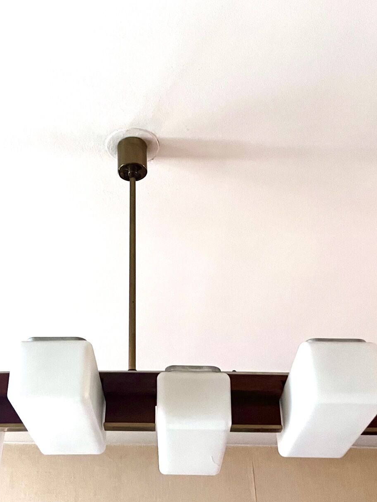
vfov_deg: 43.8
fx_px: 625
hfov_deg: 33.5
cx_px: 152
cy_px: 226
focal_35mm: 43
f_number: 1.6
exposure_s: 1/33
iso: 400
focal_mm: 5.1
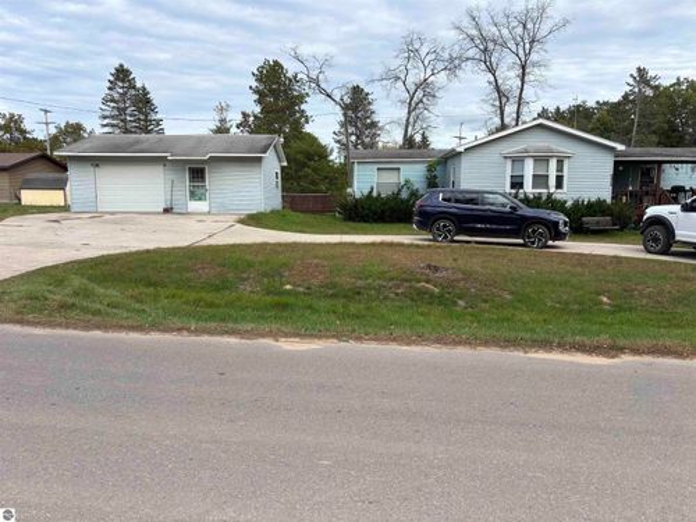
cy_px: 261
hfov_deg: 67.3
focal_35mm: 26
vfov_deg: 53.1
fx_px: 523
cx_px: 348
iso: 50
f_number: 1.6
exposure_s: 1/970
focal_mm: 5.96
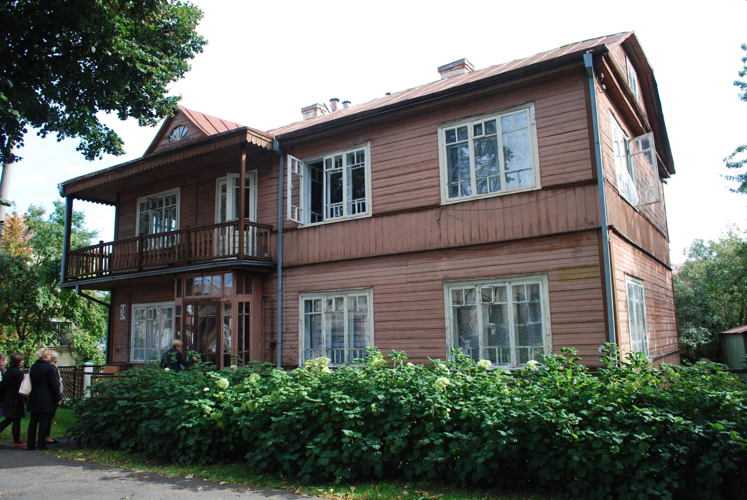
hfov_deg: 67.3
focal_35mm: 27
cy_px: 250
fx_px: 561
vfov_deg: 48.1
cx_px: 374
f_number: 6.3
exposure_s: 1/160
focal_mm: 18
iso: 200
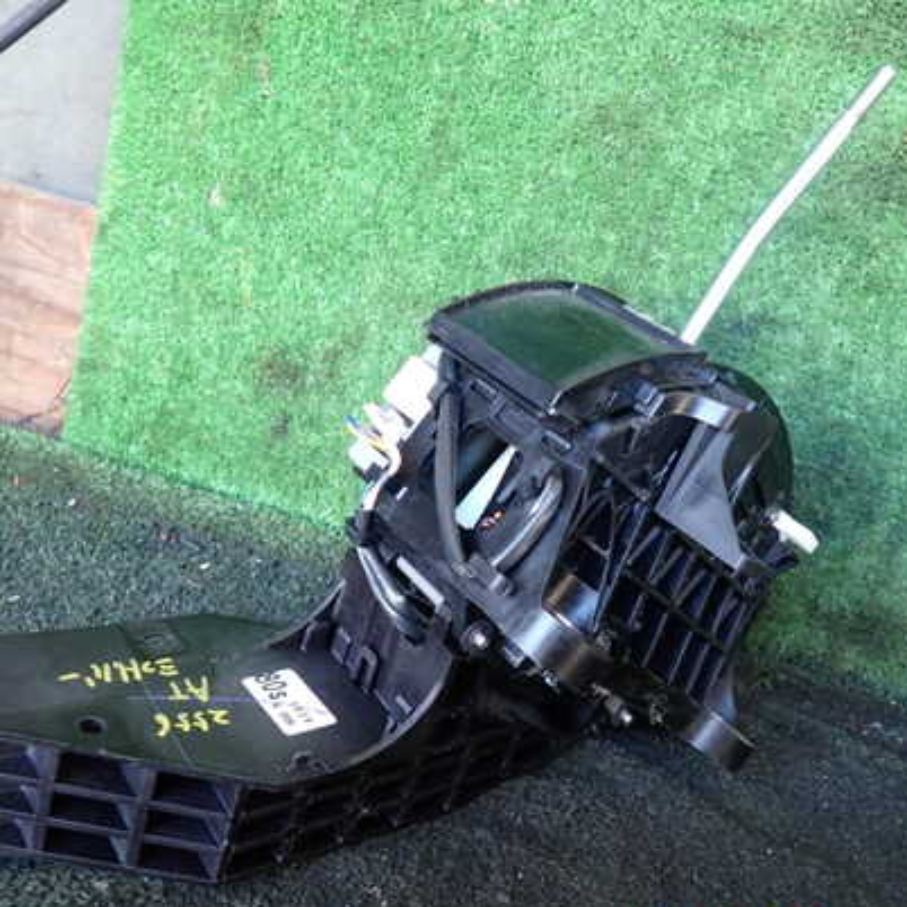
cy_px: 454
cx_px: 460
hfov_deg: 49.7
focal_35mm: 33
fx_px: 978
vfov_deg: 49.7
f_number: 2
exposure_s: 1/30
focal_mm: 4.5
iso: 200
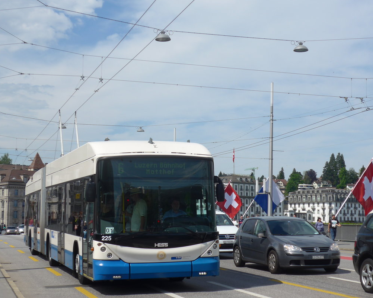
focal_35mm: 69
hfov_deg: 27.5
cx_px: 188
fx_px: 761
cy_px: 163
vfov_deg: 22.1
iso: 80
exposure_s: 1/1600
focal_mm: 12
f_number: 3.5
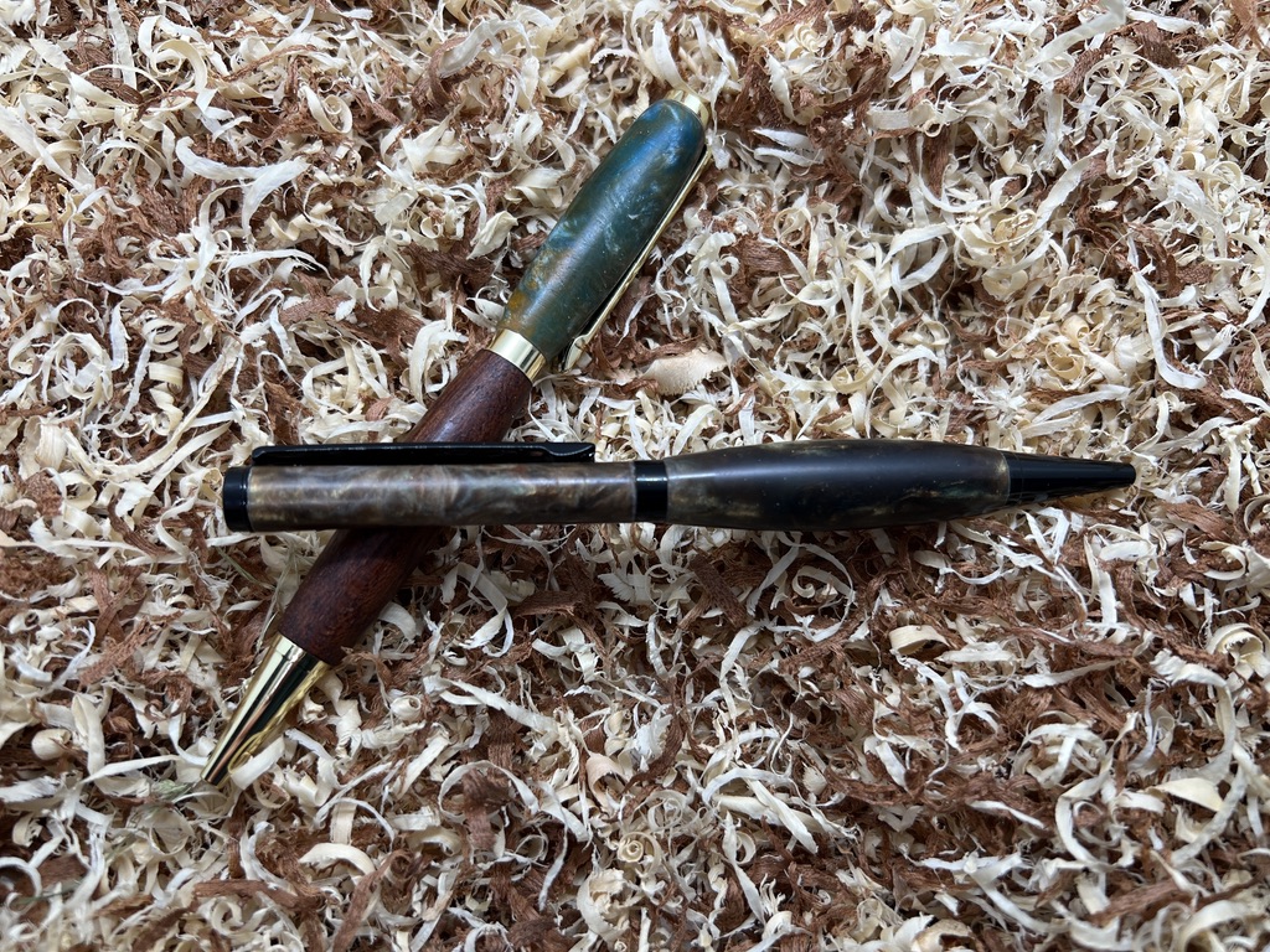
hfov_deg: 67.3
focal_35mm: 26
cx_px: 635
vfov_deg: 53.1
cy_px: 476
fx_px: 954
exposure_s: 1/106
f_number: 1.5
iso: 32
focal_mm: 5.7
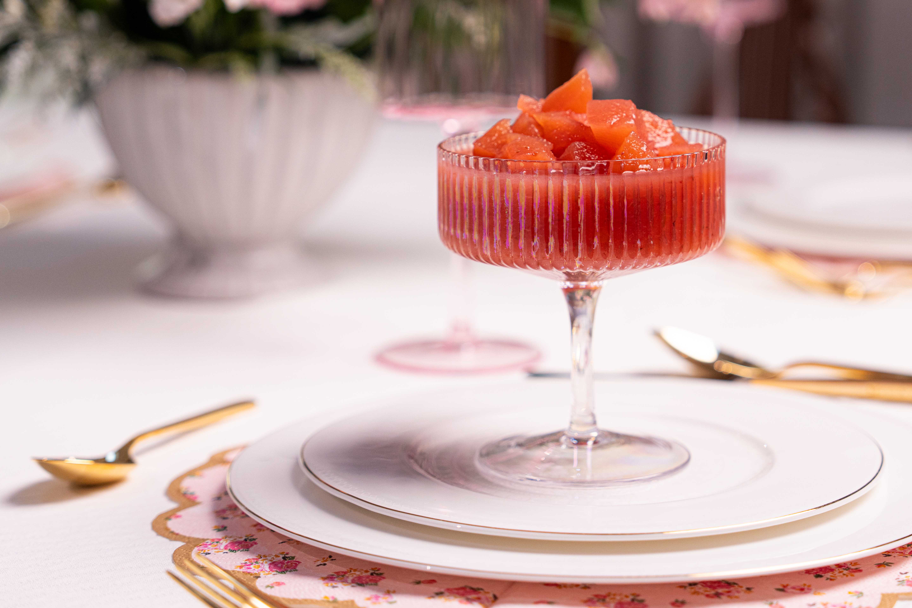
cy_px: 196
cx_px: 526
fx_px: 2432
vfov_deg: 14.2
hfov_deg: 21.2
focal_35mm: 96
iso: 250
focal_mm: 58
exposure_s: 1/250
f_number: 2.8
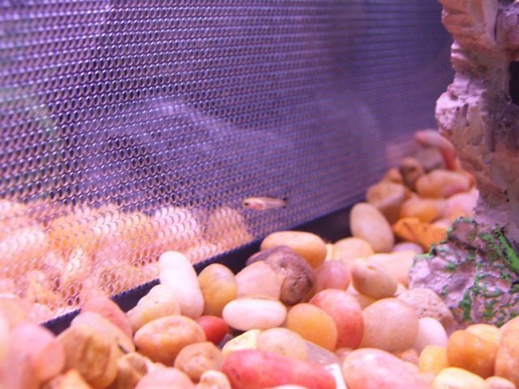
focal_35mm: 56
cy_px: 194
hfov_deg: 34.3
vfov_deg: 26.1
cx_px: 260
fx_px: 840
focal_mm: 9.4
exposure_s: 1/15
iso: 160
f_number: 3.4
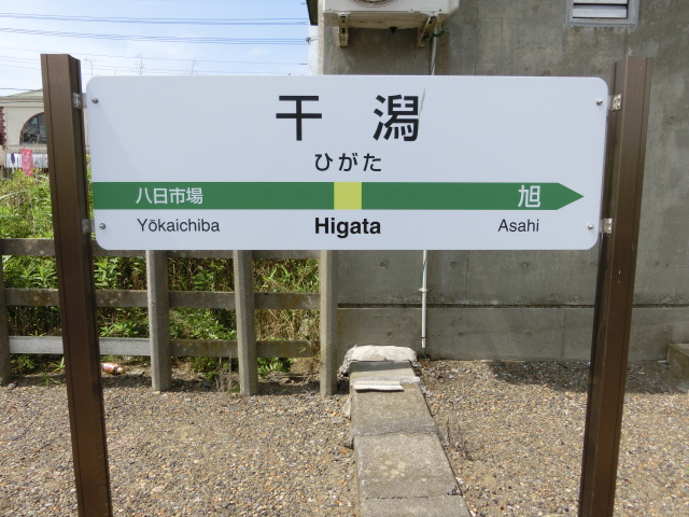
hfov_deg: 69.4
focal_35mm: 25
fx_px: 498
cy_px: 258
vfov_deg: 54.9
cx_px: 344
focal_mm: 4.5
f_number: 3.5
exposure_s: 1/800
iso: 80
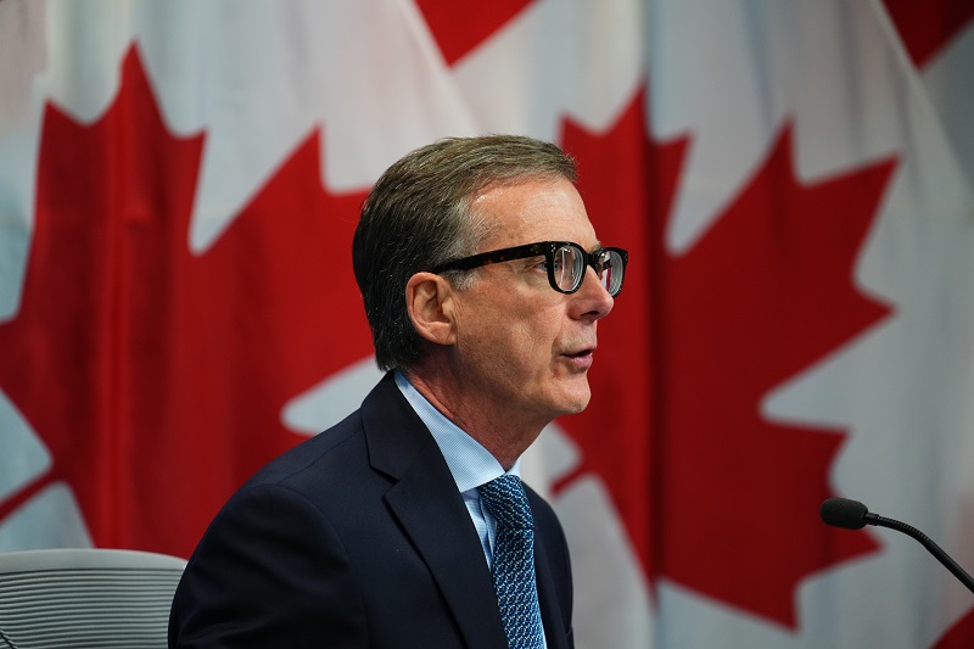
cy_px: 324
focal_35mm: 280
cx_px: 487
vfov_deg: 4.9
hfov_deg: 7.4
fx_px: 7574
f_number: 4
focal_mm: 280
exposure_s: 1/200
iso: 1600
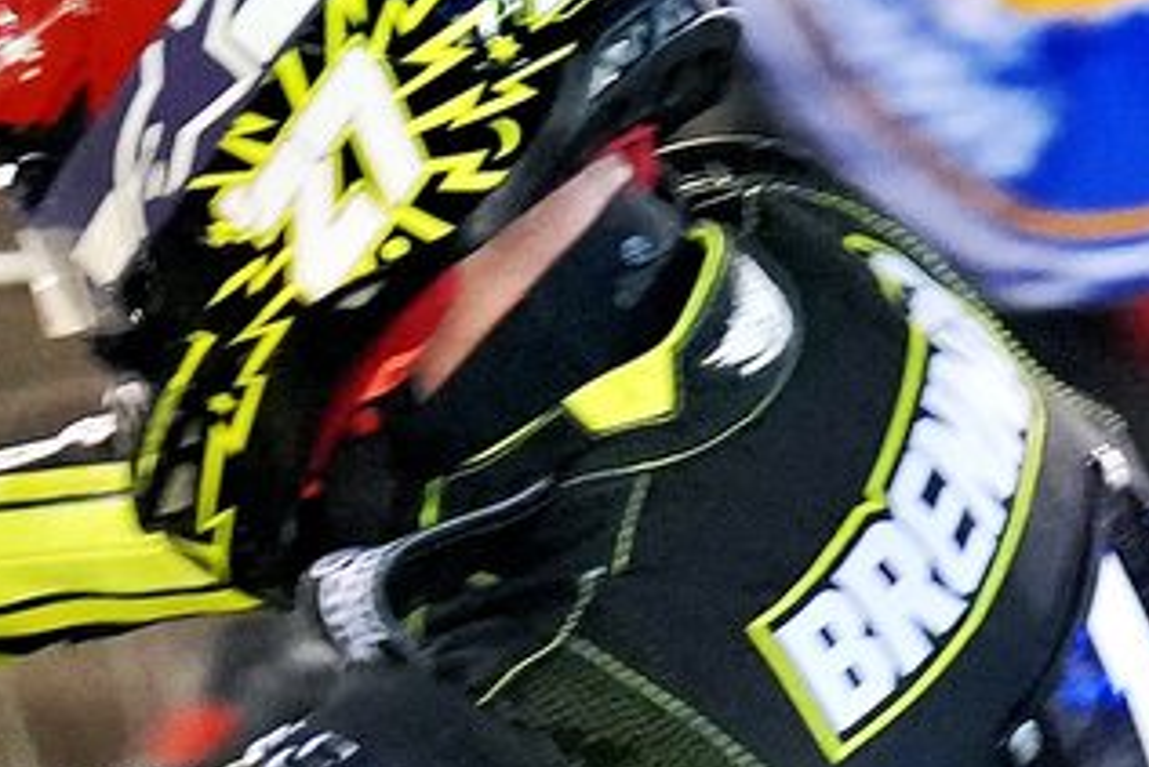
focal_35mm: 1266
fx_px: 40423
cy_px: 1120
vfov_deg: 1.1
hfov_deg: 1.6
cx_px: 582
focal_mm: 200
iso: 5000
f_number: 2.8
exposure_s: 1/125
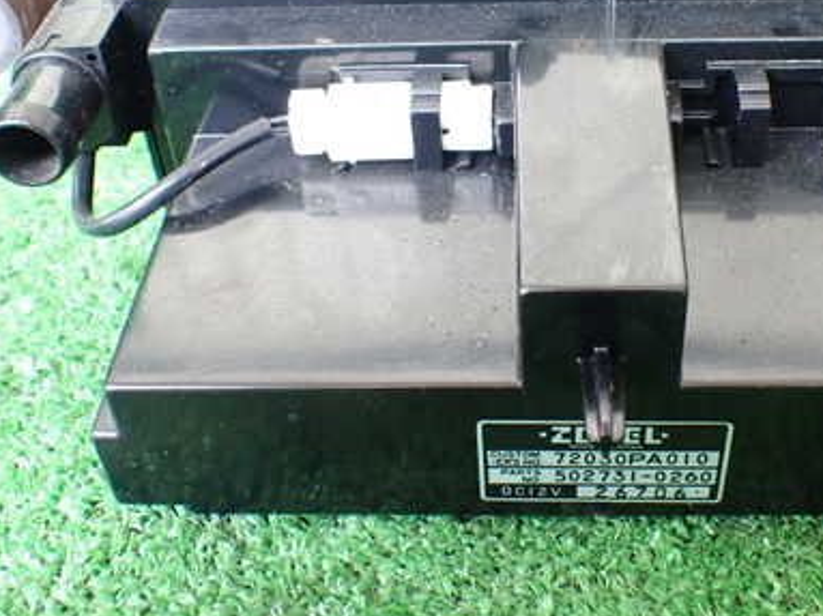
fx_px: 1117
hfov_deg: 40.2
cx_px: 503
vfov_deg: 30.7
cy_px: 212
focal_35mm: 47
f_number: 2.3
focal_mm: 5.4
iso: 800
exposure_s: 1/50
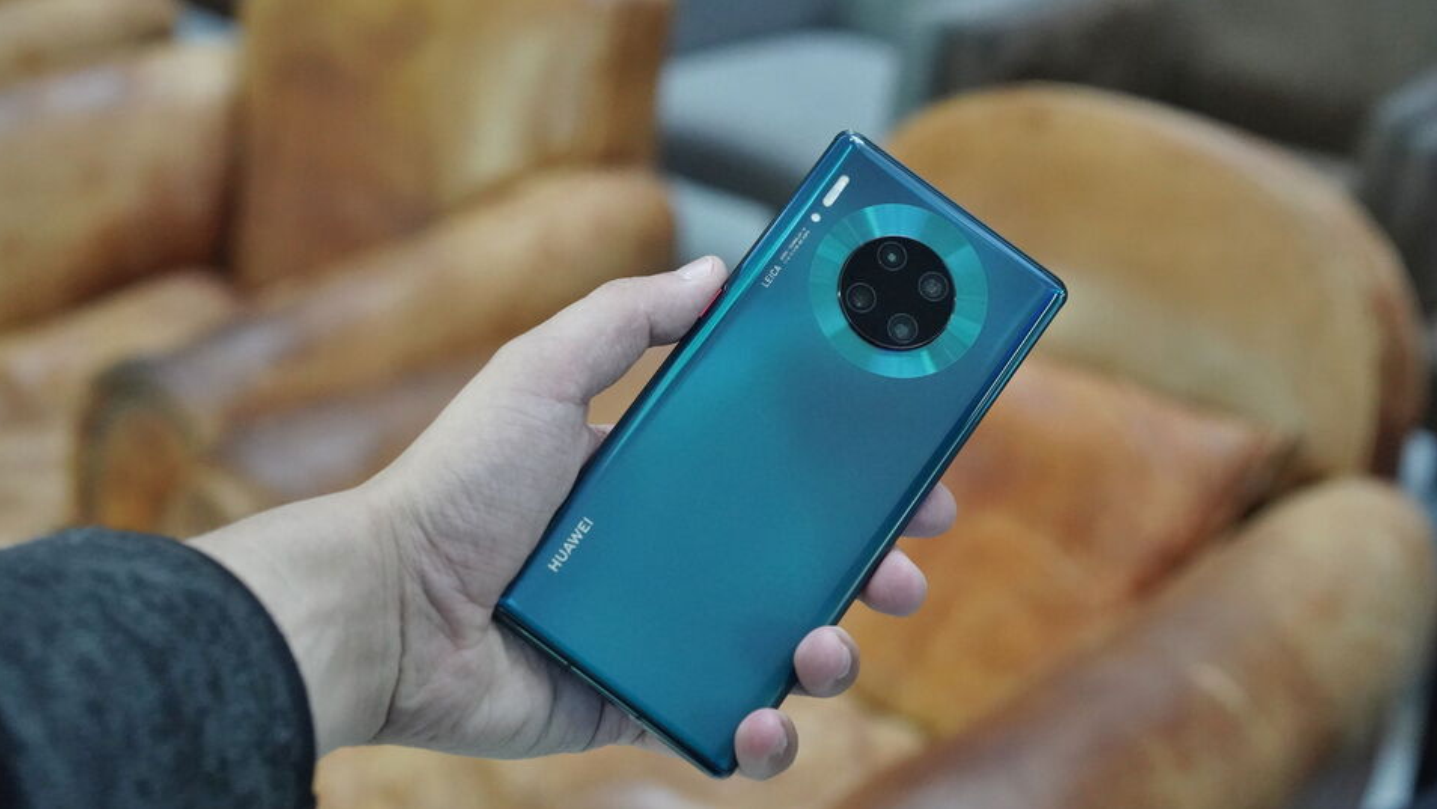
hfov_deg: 36.0
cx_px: 716
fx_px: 2210
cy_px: 408
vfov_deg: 20.7
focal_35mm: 58
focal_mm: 55
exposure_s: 1/320
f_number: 5
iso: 12800
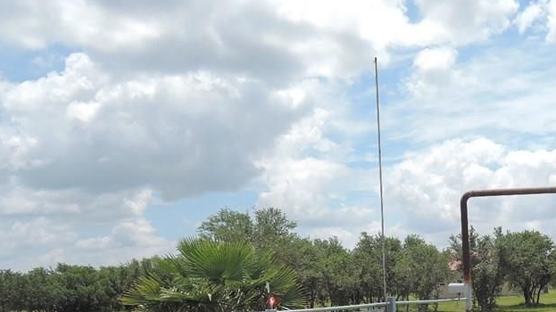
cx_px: 445
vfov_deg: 26.6
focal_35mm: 43
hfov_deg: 45.0
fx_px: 634
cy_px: 291
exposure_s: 1/640
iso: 80
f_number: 4.5
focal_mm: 5.1
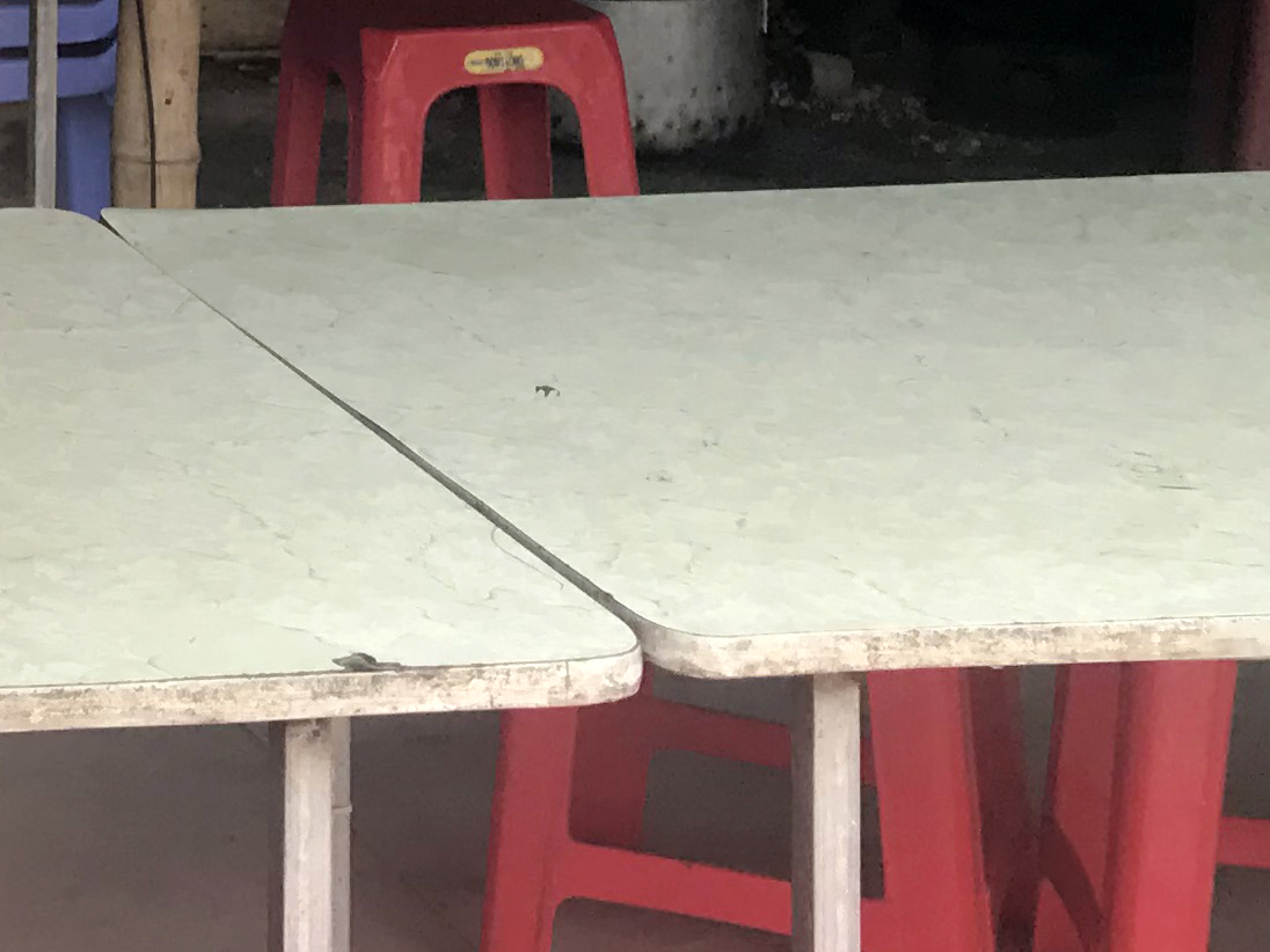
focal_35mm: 103
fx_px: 3779
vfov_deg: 13.6
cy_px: -417
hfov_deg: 16.6
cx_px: -863
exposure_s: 1/145
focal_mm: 3.99
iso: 20
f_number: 1.8
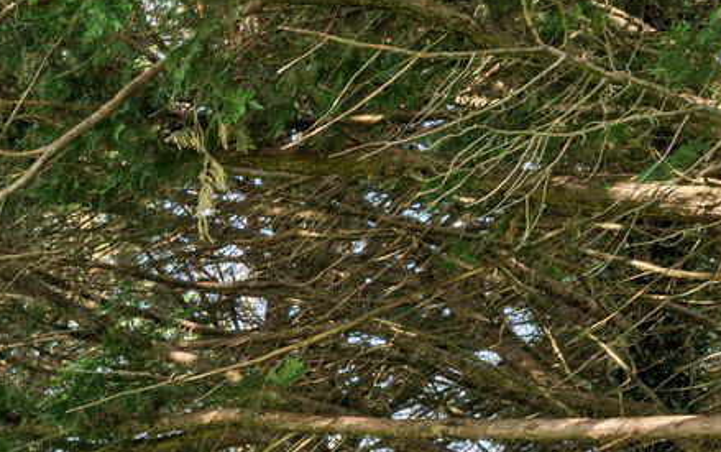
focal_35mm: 76
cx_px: -420
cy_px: 891
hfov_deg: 21.7
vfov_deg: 14.4
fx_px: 1494
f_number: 9.5
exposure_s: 1/30
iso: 320
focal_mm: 16
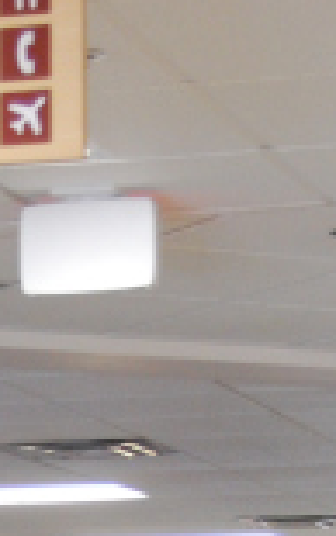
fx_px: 3001
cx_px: -121
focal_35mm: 205
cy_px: 840
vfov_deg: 9.9
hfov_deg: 6.4
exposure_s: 1/40
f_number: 4.2
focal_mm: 26
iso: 800
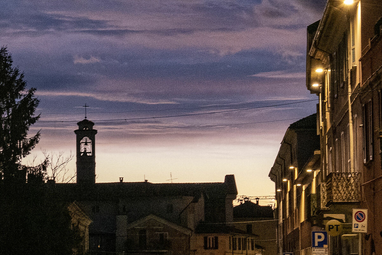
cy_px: 77
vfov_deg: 9.2
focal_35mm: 150
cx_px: 89
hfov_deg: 13.6
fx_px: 1593
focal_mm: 34
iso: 3200
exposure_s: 1/30
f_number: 5.6
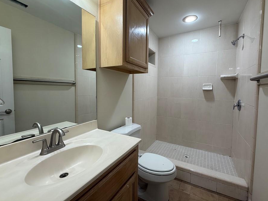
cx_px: 140
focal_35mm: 16
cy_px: 96
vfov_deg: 78.1
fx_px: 124
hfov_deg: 94.4
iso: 100
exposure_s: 1/120
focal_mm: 2.22
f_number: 2.2
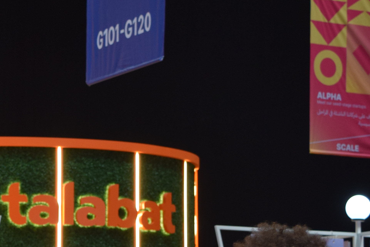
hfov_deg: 10.4
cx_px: 26
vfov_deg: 6.9
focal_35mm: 197
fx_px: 2024
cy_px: 303
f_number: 5
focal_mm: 42
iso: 450
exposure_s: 1/60
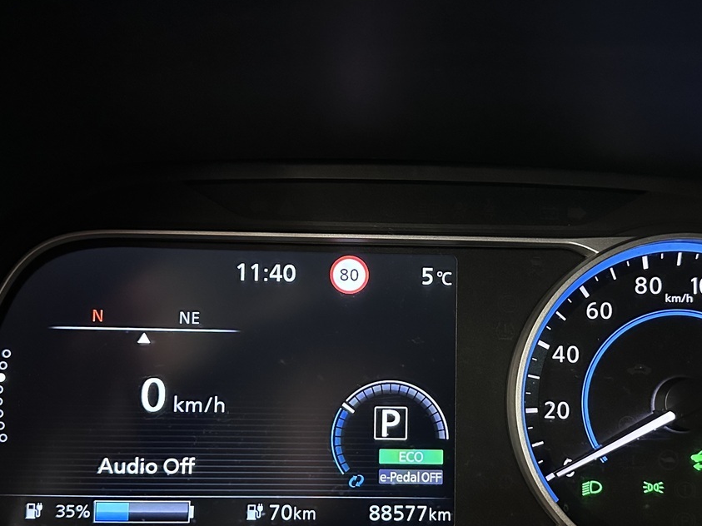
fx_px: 831
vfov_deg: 34.7
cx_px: 413
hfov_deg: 45.6
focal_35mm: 41
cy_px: 364
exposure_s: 1/30
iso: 1250
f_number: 1.78
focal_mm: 6.86
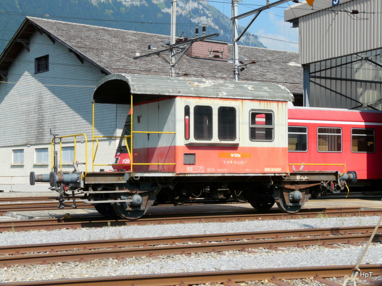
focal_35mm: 64
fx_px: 706
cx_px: 191
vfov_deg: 22.9
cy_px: 143
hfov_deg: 30.3
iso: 100
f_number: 5.6
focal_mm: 10.5
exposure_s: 1/400
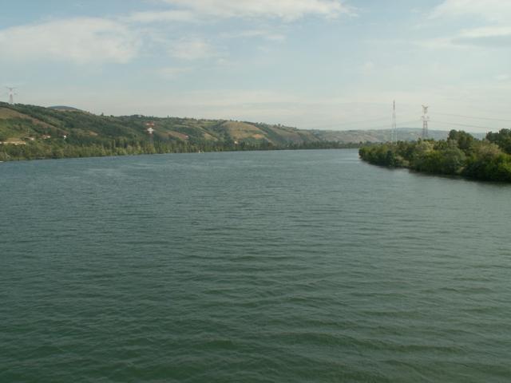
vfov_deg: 40.7
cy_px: 192
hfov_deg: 52.6
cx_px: 256
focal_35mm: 35
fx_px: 517
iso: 50
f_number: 7.1
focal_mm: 5.86
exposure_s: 1/200
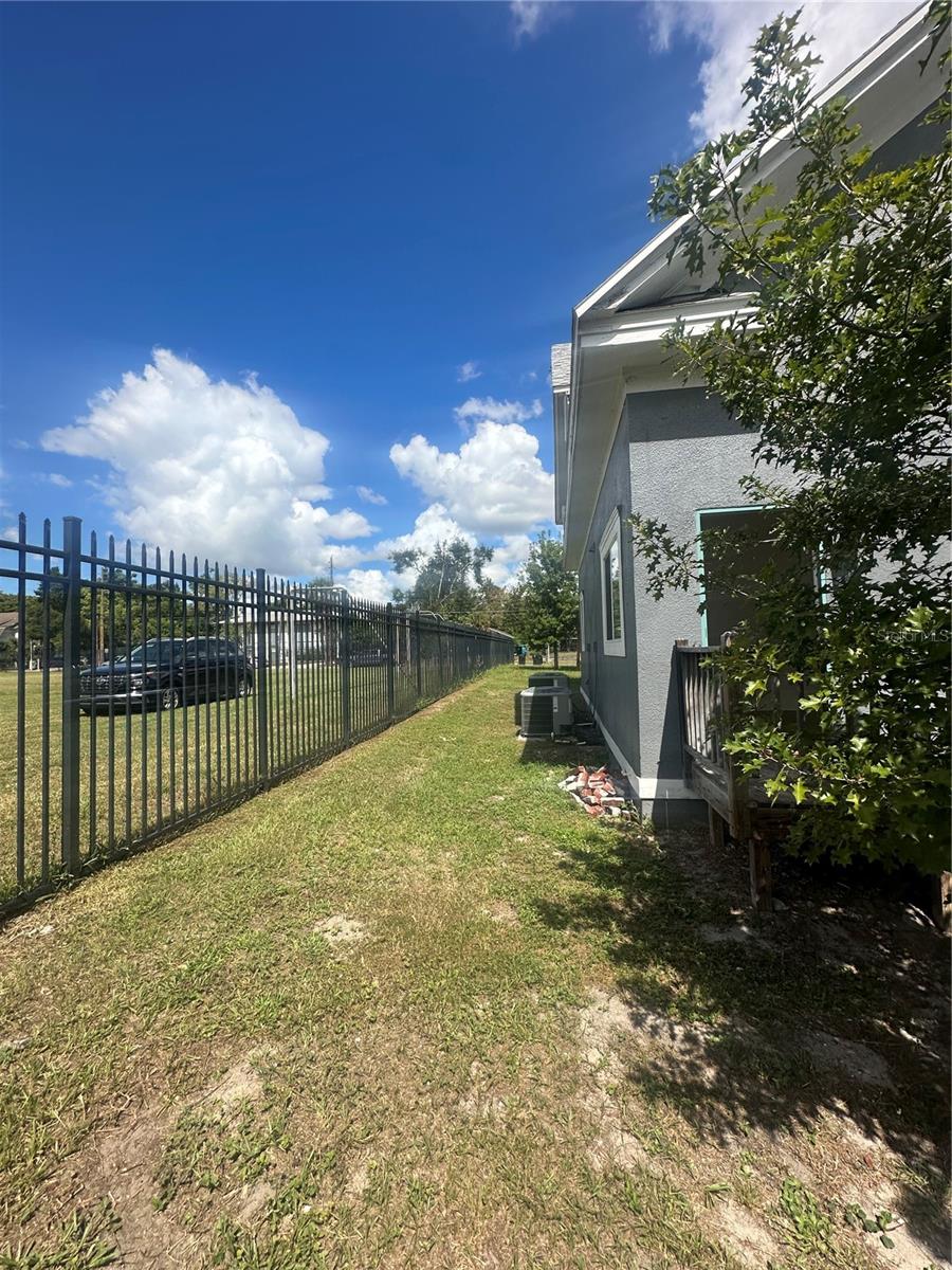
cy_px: 635
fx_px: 513
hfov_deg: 85.7
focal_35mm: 14
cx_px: 476
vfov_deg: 102.1
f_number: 2.2
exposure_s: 1/2257
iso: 40
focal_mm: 2.22
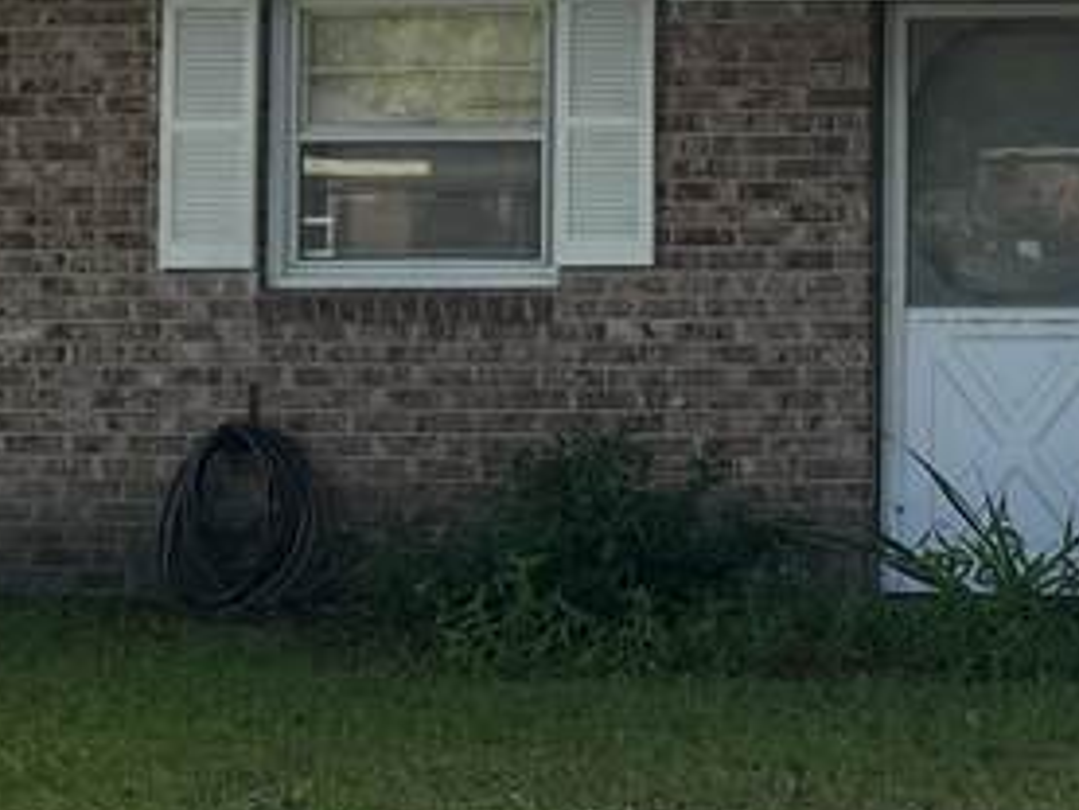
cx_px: 1620
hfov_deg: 15.2
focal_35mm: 120
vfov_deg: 12.3
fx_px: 3742
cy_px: 55
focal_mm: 5.1
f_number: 1.6
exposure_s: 1/710
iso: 50
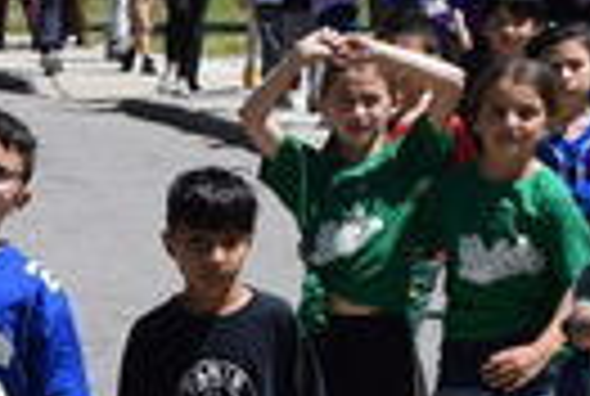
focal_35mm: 311
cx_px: -459
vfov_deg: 4.4
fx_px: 5109
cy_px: 752
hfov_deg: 6.5
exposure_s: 1/400
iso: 200
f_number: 10
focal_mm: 34
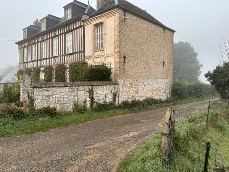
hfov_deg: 71.6
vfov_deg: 56.8
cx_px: 114
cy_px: 86
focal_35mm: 24
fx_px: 159
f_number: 1.78
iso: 64
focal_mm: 6.86
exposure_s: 1/153
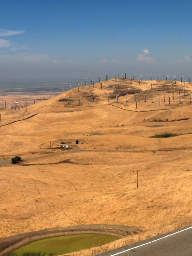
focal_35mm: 65
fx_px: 480
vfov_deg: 29.8
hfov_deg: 22.0
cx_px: 175
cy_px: 150
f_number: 4.8
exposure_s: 1/1124
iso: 100
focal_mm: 8
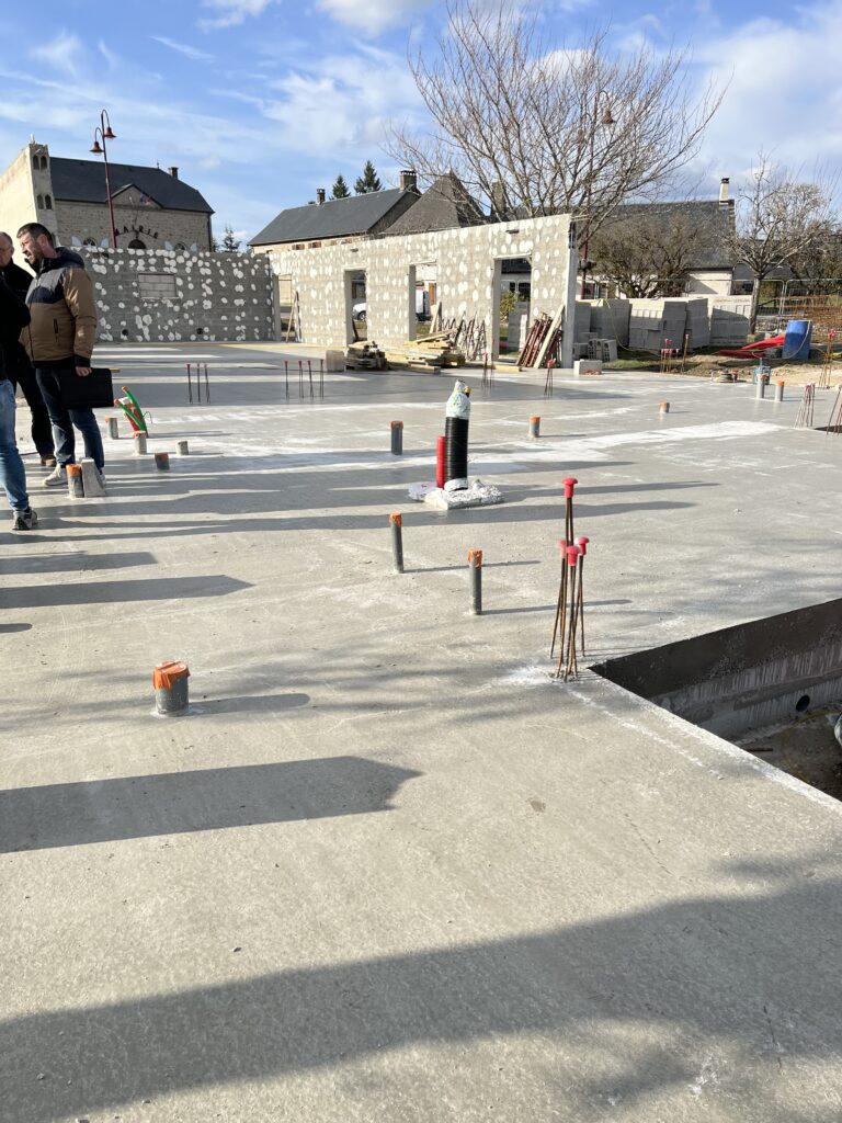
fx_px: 843
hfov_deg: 53.1
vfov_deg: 67.3
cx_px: 421
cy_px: 562
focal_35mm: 26
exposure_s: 1/3413
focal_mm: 5.1
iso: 50
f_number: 1.6
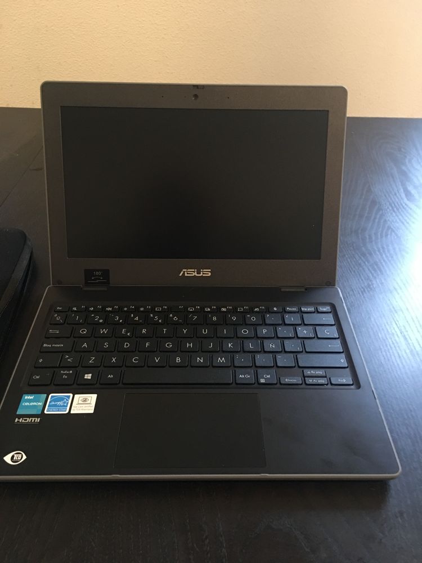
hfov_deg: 48.2
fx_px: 471
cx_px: 211
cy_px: 282
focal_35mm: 29
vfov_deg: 61.7
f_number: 2.2
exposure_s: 1/8
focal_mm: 4.15
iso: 160
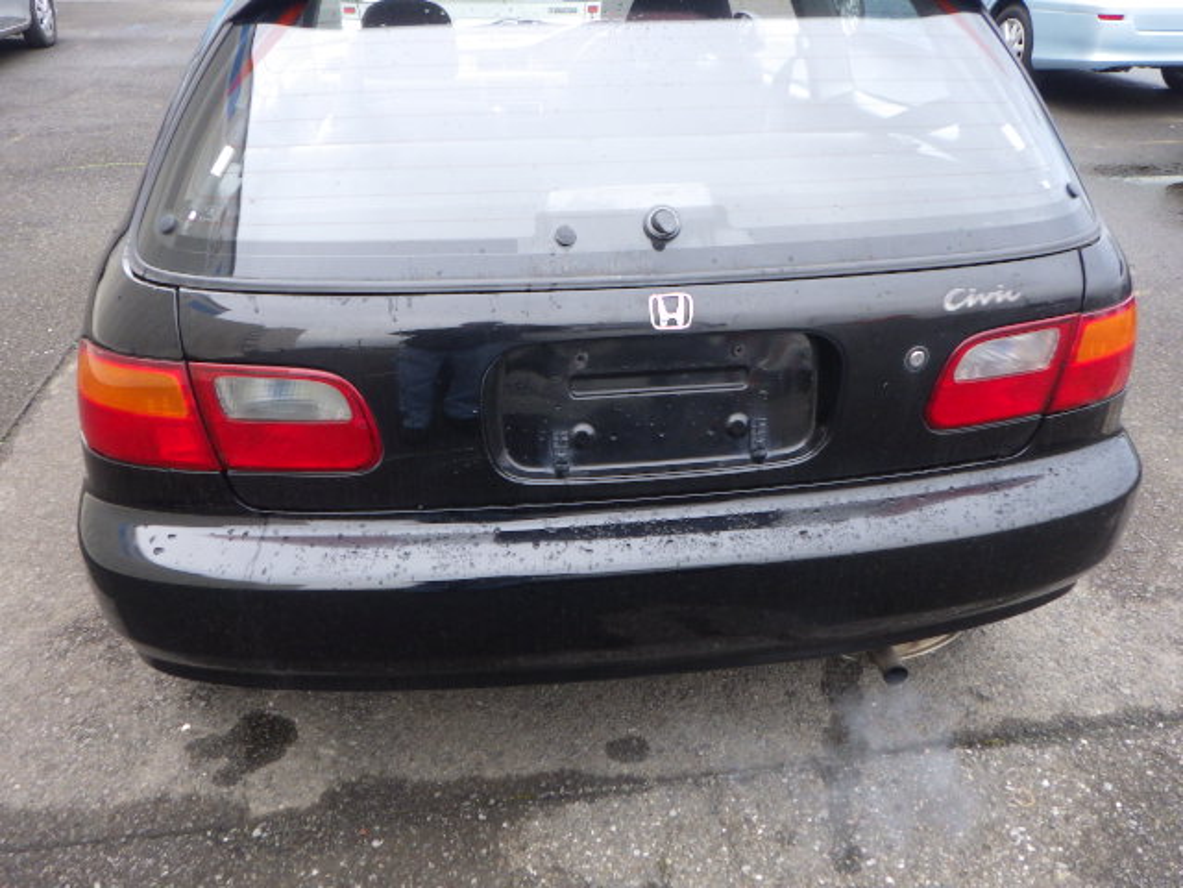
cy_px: 444
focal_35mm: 28
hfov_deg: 63.4
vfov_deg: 49.7
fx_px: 957
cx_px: 592
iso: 125
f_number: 3.5
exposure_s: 1/50
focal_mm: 5
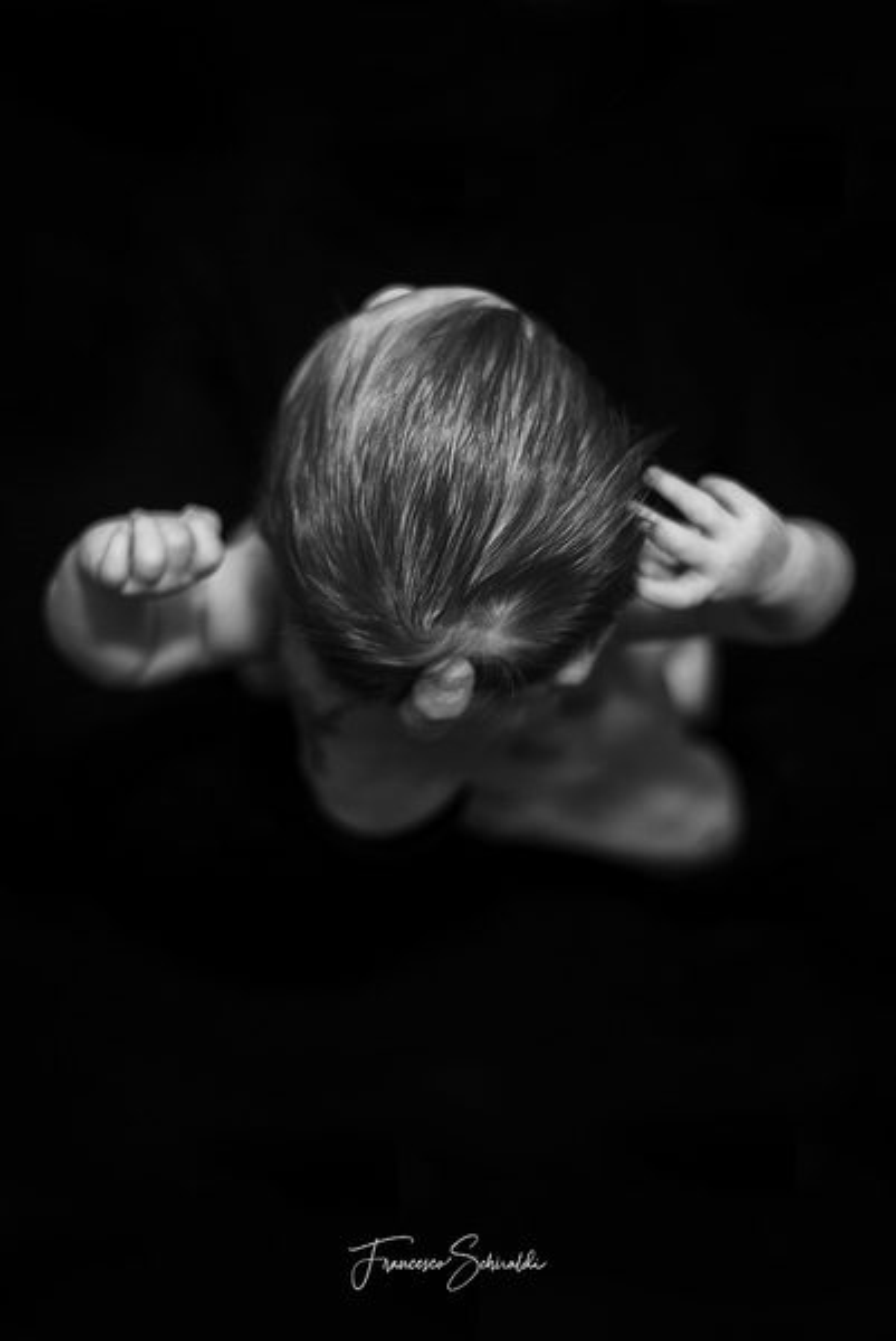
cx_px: 448
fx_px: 1863
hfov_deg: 27.0
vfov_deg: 39.6
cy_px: 670
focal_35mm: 50
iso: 400
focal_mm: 50
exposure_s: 1/160
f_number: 1.8
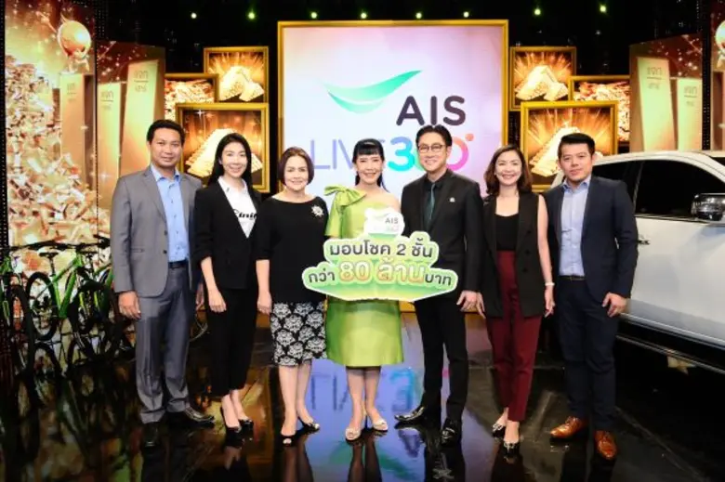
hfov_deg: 73.8
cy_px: 241
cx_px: 362
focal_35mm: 24
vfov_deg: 53.1
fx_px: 483
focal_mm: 24
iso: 2000
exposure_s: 1/200
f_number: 6.3
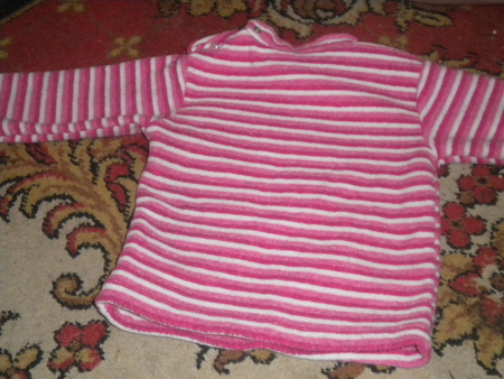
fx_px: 758
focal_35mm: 52
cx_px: 252
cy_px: 190
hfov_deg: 36.8
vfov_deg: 28.1
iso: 400
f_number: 3.9
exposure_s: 1/30
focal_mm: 9.3
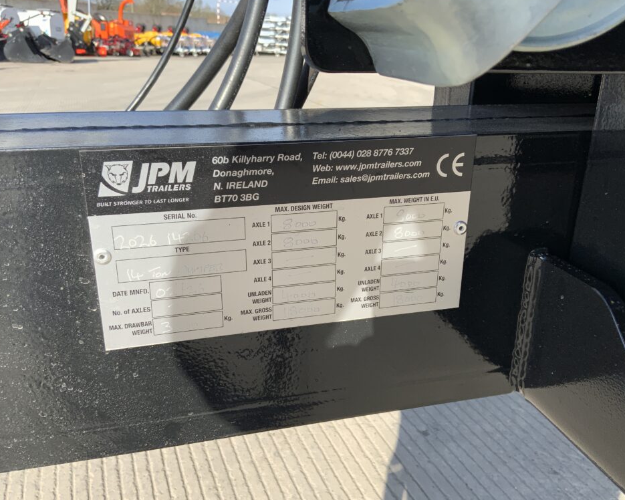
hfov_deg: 57.2
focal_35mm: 31
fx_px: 573
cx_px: 311
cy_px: 247
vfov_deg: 47.1
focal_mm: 3
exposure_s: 1/816
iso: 16
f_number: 1.8
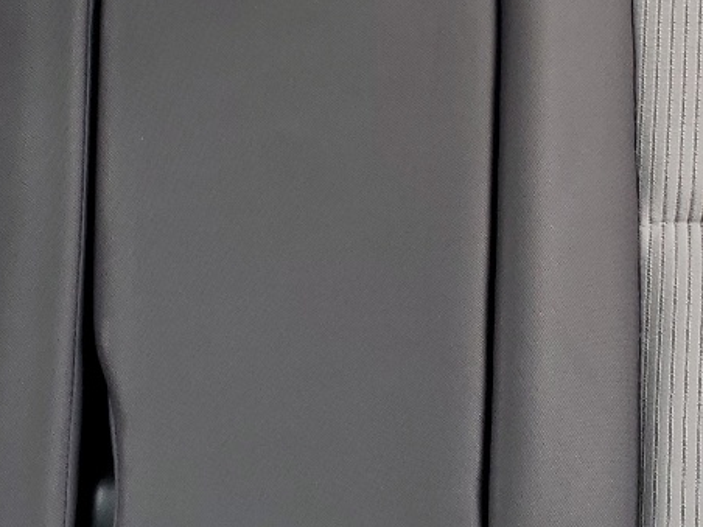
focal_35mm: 92
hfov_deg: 21.3
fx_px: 1868
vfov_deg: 15.6
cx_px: 356
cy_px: -68
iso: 50
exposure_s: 1/270
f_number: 1.5
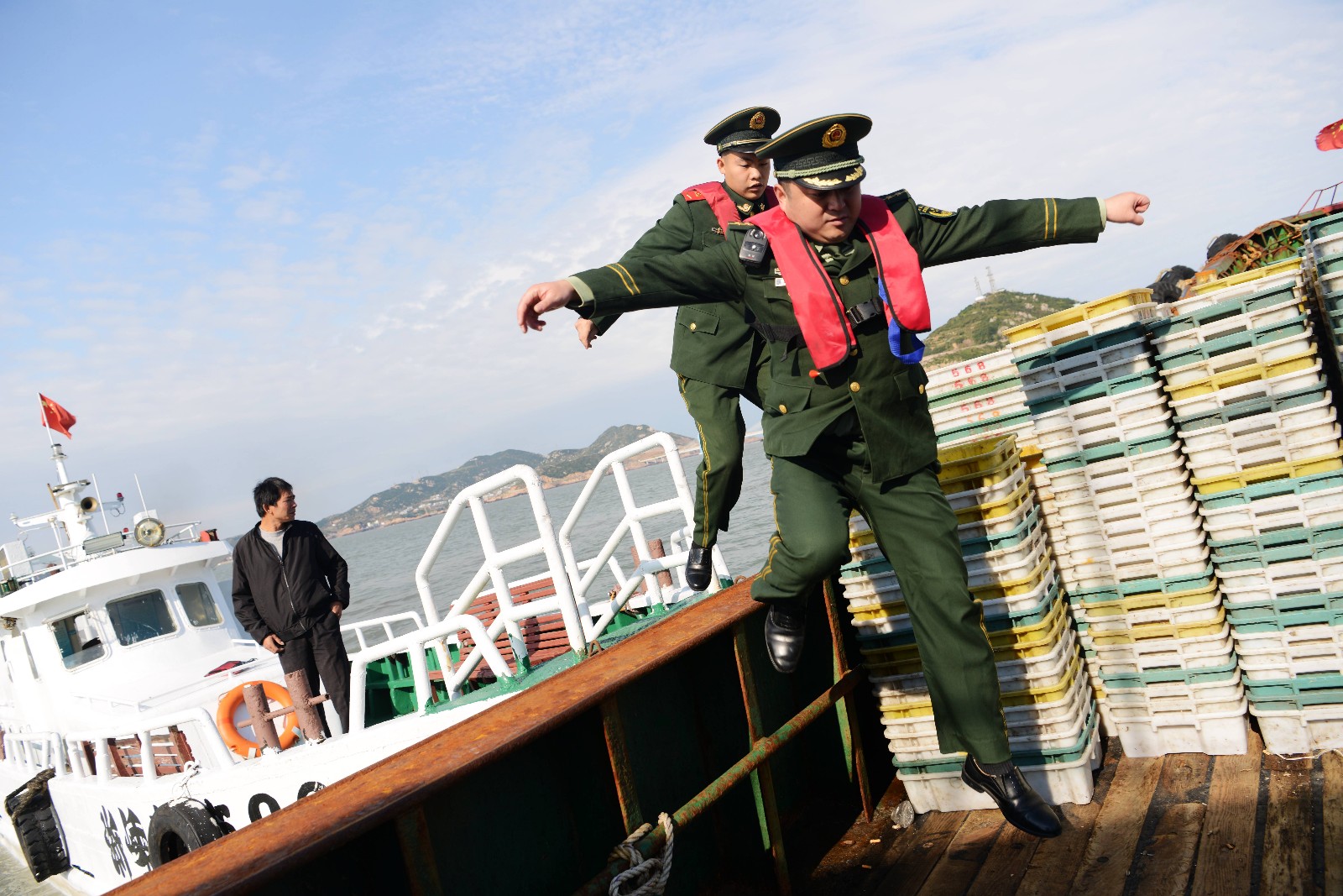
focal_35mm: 24
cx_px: 672
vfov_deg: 53.1
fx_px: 895
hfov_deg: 73.7
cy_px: 448
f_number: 5.6
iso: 100
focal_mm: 24
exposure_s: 1/500
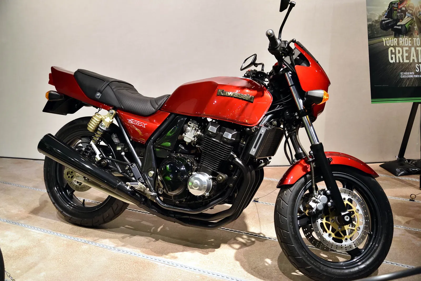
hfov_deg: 50.7
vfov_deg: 35.1
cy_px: 140
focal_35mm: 38
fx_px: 445
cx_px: 210
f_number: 4.2
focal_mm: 38
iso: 2500
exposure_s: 1/250
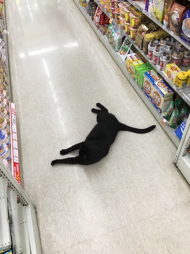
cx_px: 95
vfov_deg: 61.7
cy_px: 127
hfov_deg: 48.2
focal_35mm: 29
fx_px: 212
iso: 64
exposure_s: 1/30
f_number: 2.2
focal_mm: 4.15
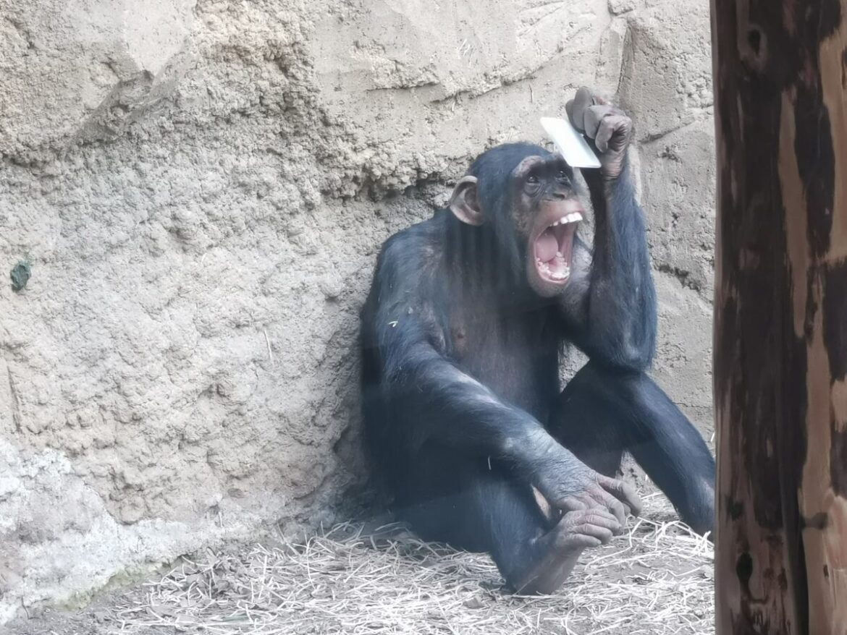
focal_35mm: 189
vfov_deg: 7.9
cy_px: 318
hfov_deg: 10.5
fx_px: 4625
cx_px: 424
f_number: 3.4
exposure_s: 1/33.3
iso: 320
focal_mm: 14.46
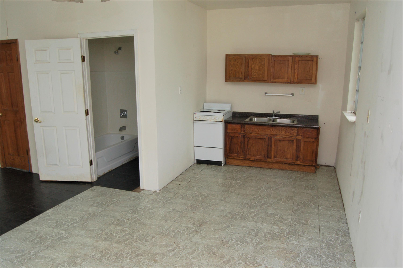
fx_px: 302
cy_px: 134
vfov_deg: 47.8
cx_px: 202
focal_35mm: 27
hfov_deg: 67.4
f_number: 9
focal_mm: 18
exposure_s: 1/8
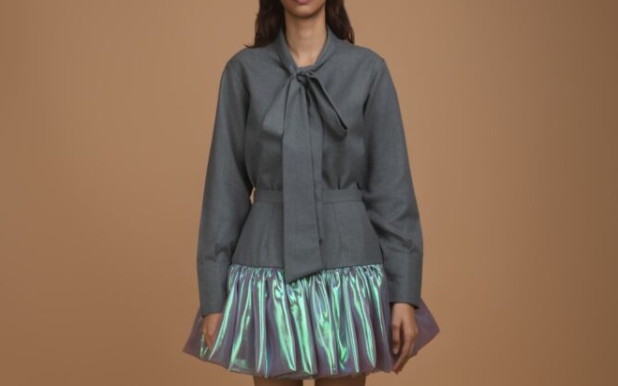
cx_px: 309
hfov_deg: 24.4
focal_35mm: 85
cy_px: 297
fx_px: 1431
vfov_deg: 15.3
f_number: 13
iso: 100
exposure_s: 1/125
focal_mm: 55
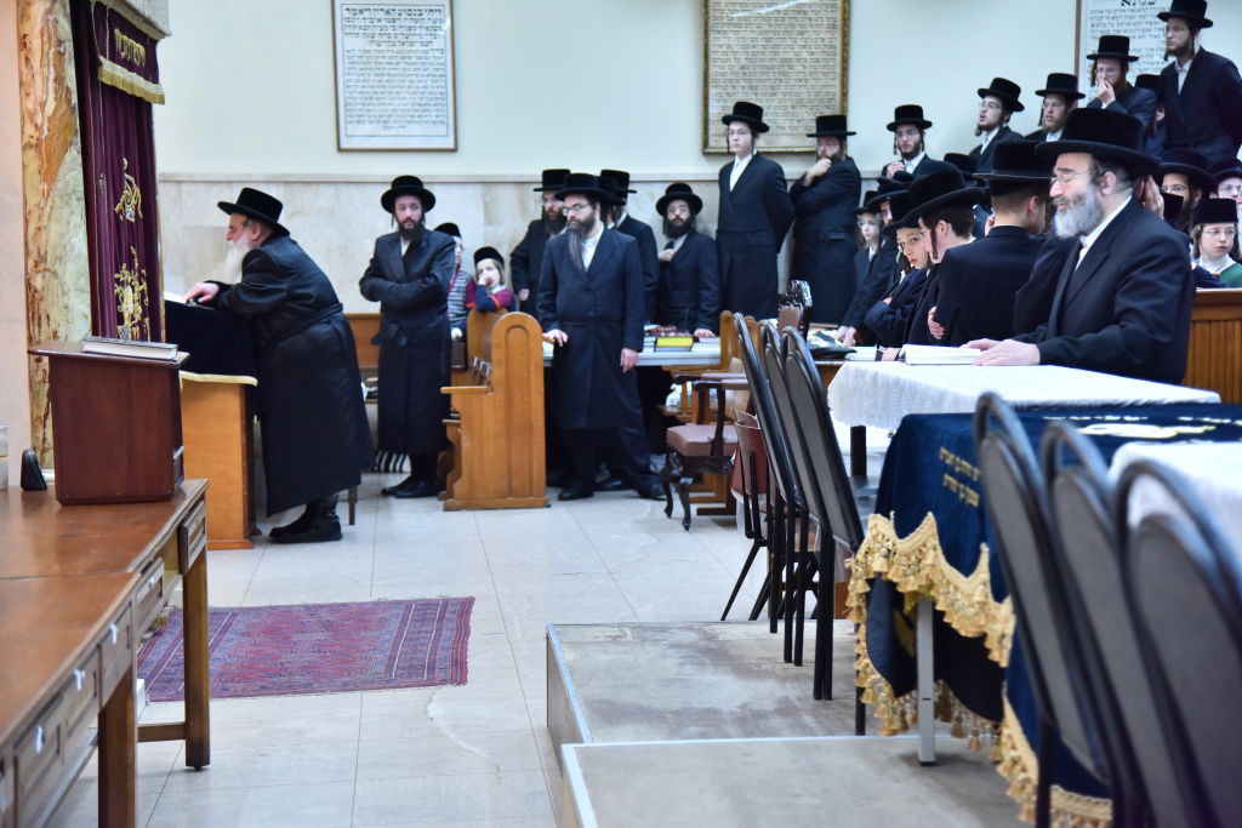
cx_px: 621
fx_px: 2415
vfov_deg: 19.5
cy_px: 414
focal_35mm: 70
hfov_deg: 28.8
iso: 2000
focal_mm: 70
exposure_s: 1/125
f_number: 4
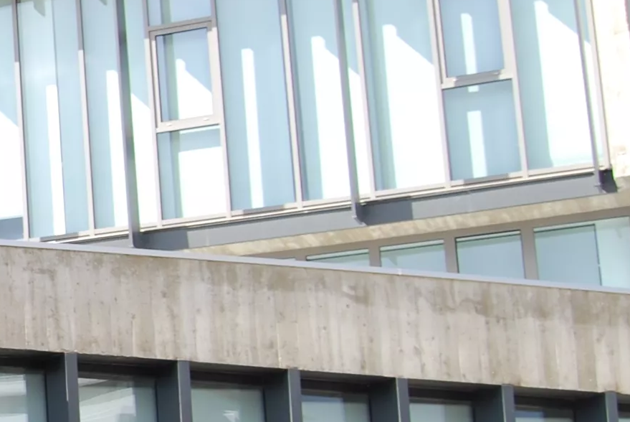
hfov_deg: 15.0
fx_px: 2085
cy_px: 334
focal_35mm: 119
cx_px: -500
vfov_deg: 11.5
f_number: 5.6
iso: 100
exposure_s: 1/125
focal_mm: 18
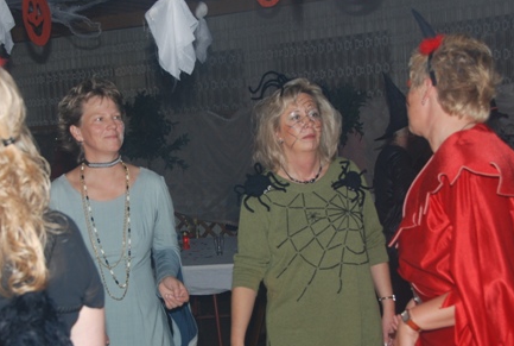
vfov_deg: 19.3
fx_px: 1016
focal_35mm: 71
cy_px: 210
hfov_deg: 28.3
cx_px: 202
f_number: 5
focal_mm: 32
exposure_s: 1/60
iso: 200
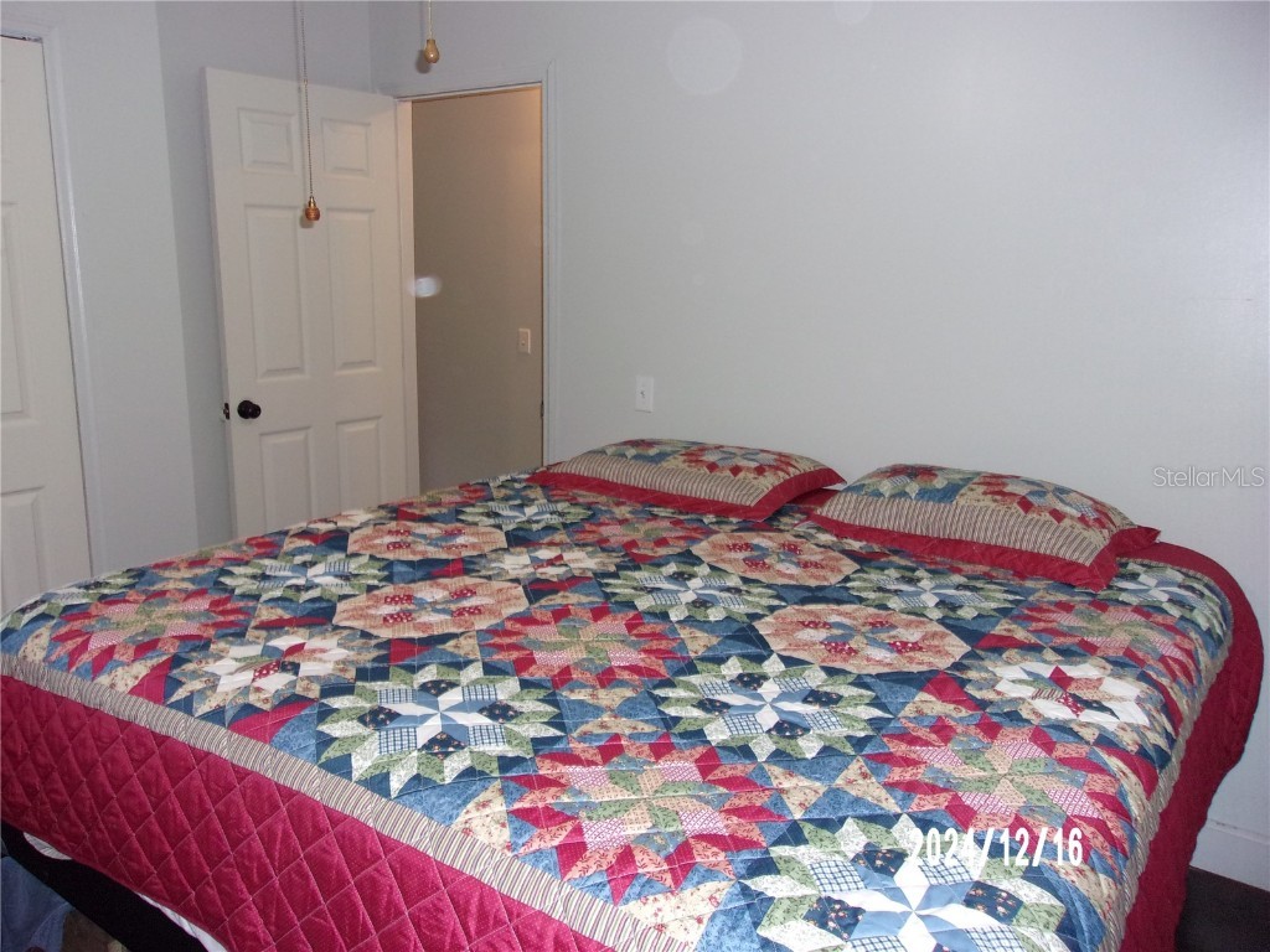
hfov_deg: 65.3
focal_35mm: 27
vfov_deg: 51.4
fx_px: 991
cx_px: 635
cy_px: 476
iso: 250
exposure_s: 1/34
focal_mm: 4.9
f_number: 3
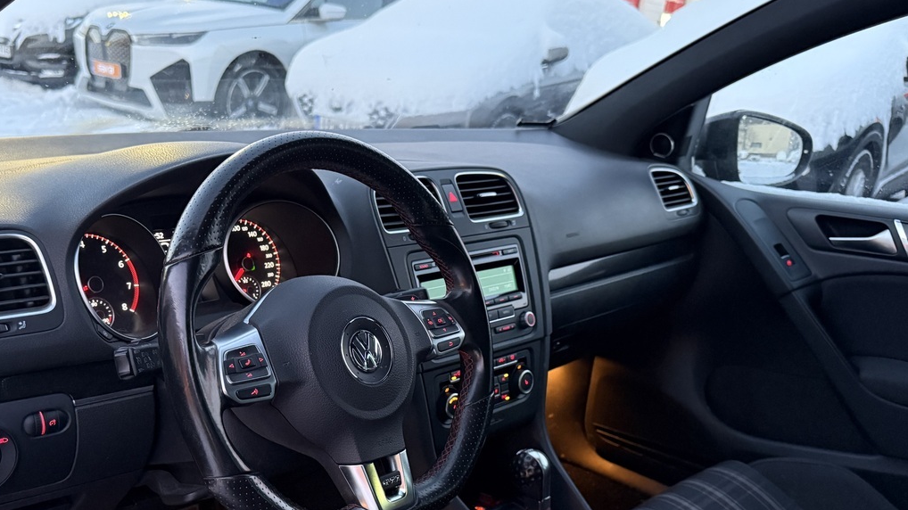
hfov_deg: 53.4
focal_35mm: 37
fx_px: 891
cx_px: 340
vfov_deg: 31.5
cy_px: 366
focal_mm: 6.76
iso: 1000
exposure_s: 1/40
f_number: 1.78
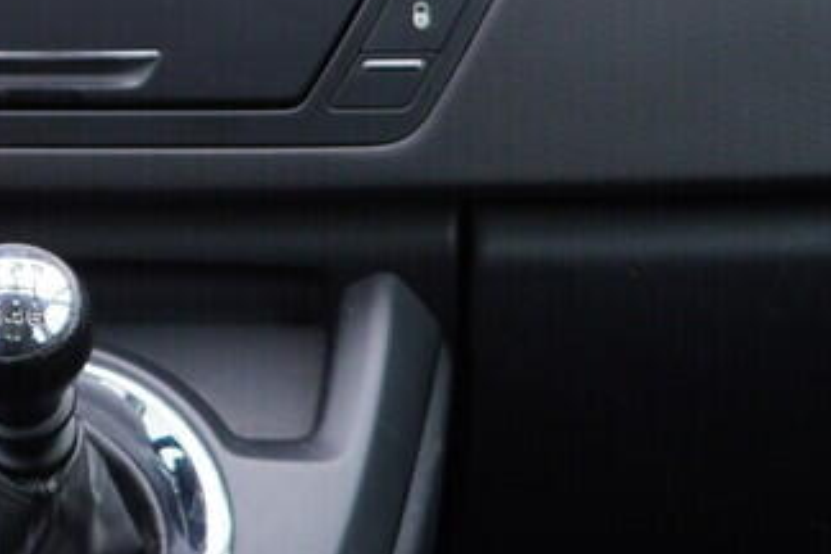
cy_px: -21
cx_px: -113
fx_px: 3693
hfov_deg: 12.6
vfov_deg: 8.5
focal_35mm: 160
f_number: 2.8
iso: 160
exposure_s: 1/40
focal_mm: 24
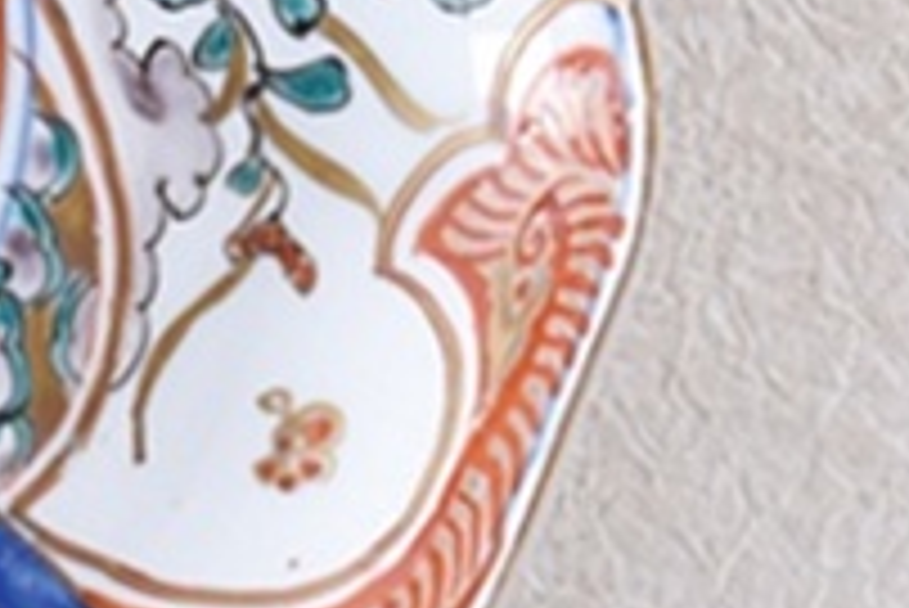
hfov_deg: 6.2
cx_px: -508
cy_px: 47
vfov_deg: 4.2
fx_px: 8237
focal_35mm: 326
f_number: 5.6
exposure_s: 1/4
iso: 200
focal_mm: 55
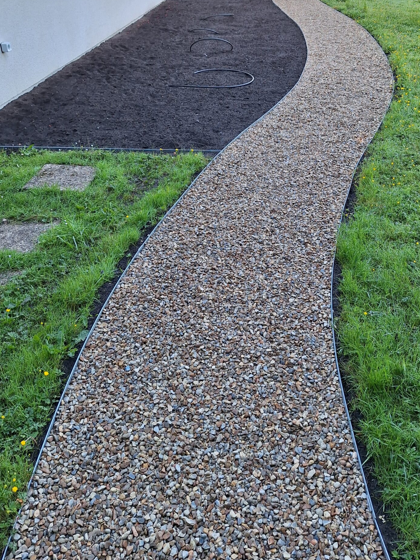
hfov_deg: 44.0
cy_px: 196
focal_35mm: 32
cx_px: 243
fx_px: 518
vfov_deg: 55.8
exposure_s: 1/366
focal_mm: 5.54
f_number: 1.8
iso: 40
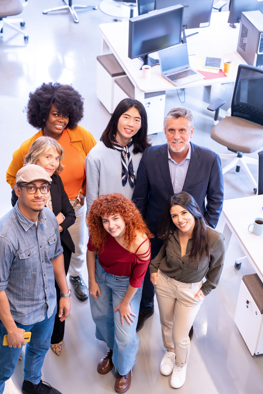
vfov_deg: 27.7
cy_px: 197
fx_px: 800
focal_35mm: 73
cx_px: 132
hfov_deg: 18.7
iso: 5000
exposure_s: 1/320
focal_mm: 73
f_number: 4
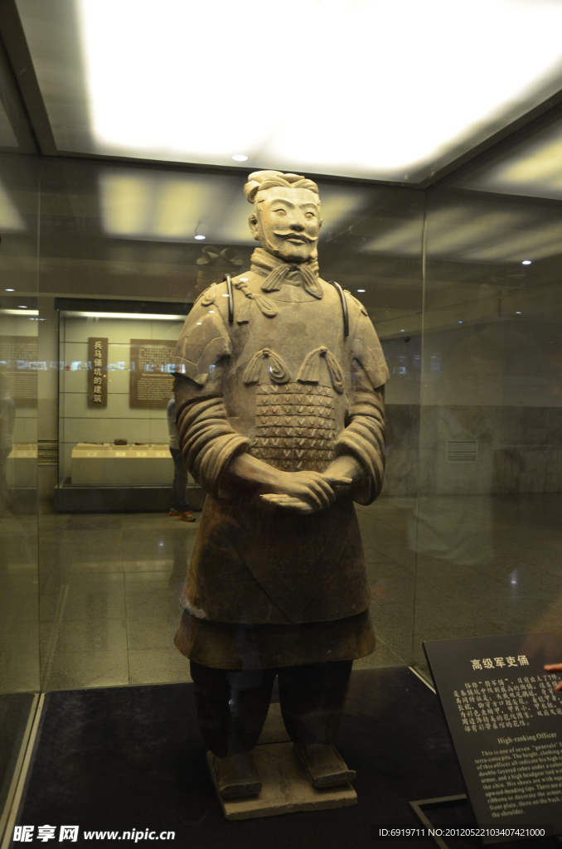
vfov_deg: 59.6
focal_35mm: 32
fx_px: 741
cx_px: 281
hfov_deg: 41.5
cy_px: 424
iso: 1000
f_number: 3.8
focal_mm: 21
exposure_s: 1/15
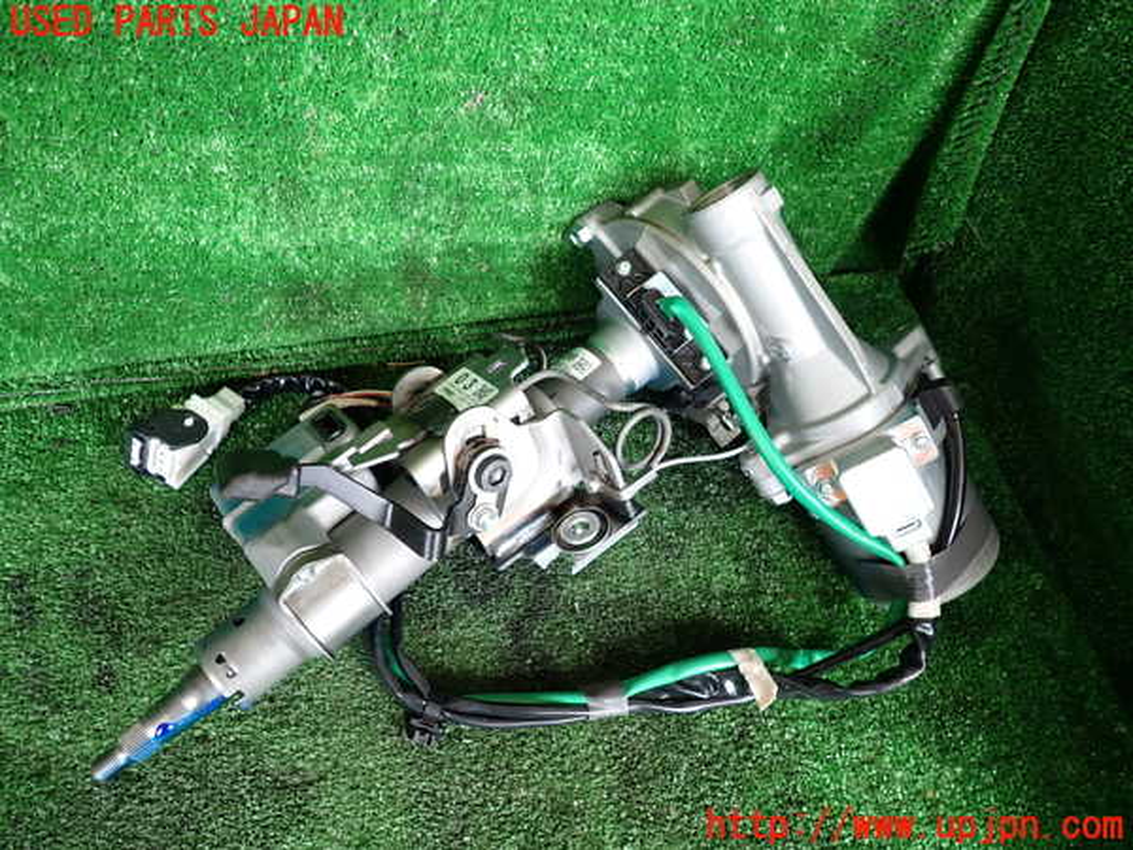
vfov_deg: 54.9
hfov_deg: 69.4
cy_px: 425
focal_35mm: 25
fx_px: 818
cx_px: 566
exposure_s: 1/80
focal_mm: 4.5
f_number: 2
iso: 100
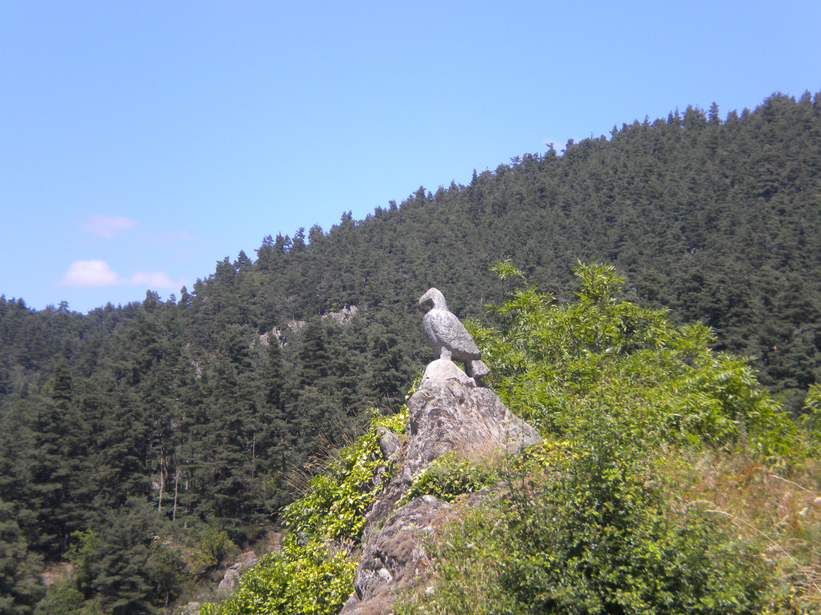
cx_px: 410
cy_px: 308
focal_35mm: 105
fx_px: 2490
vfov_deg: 14.1
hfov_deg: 18.7
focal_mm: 18.9
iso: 80
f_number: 5.9
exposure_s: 1/230
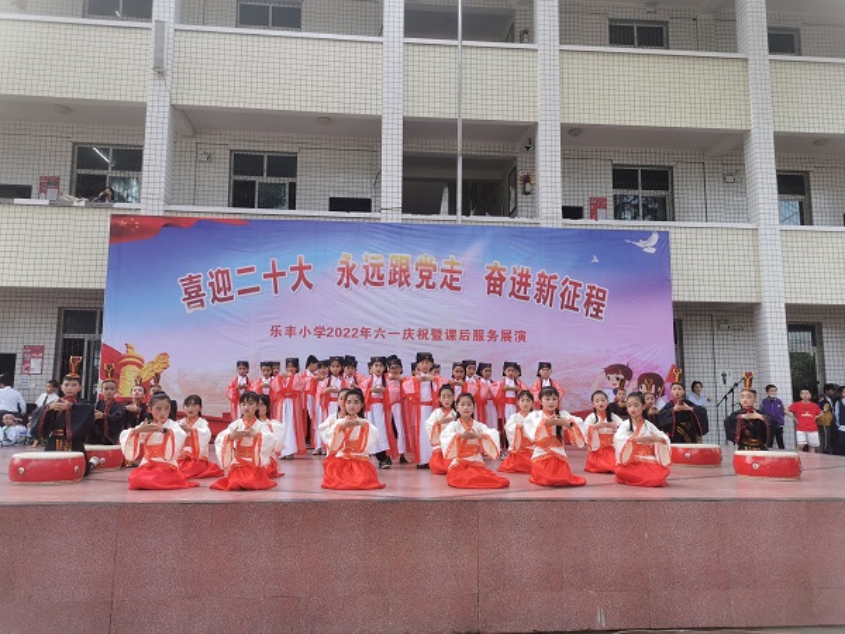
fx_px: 659
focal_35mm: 27
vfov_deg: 51.4
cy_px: 317
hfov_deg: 65.3
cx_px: 422
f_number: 1.8
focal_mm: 5.58
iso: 50
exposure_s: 1/630
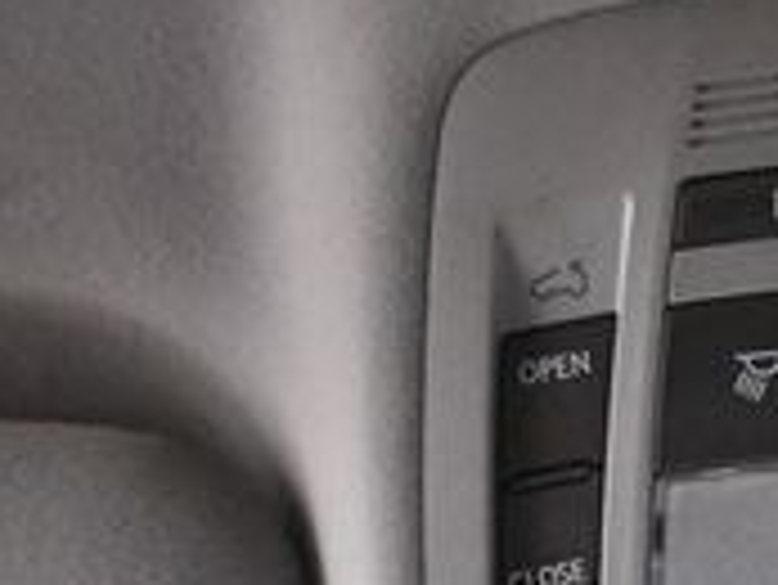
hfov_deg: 14.7
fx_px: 2879
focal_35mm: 128
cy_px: 806
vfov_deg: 11.2
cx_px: 998
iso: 4500
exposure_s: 1/60
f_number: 3.5
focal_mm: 18
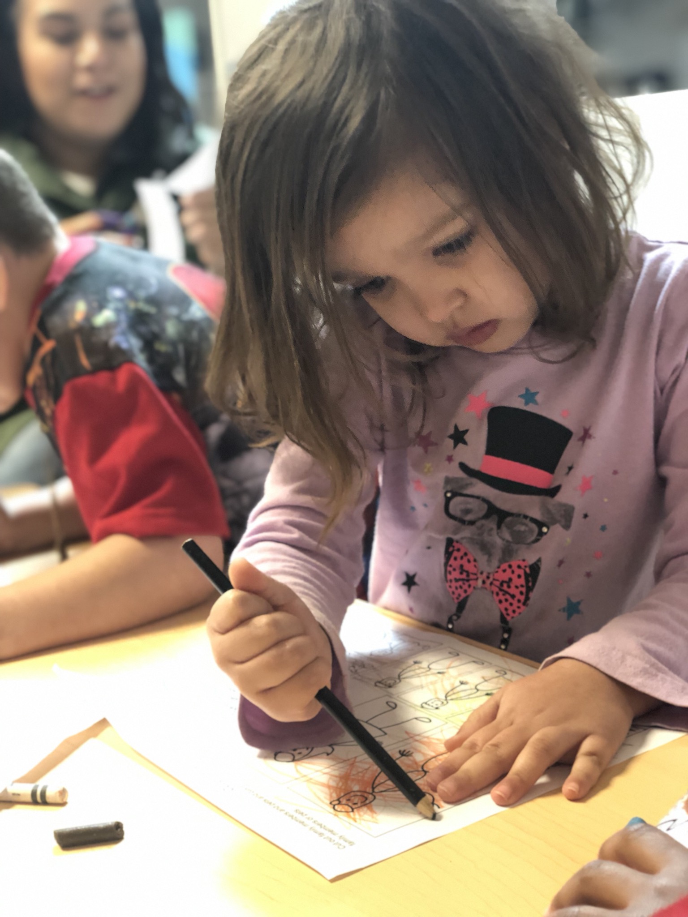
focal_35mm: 52
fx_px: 1378
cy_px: 458
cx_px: 344
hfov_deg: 28.0
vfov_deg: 36.8
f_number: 2.4
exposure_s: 1/12
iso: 160
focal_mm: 6
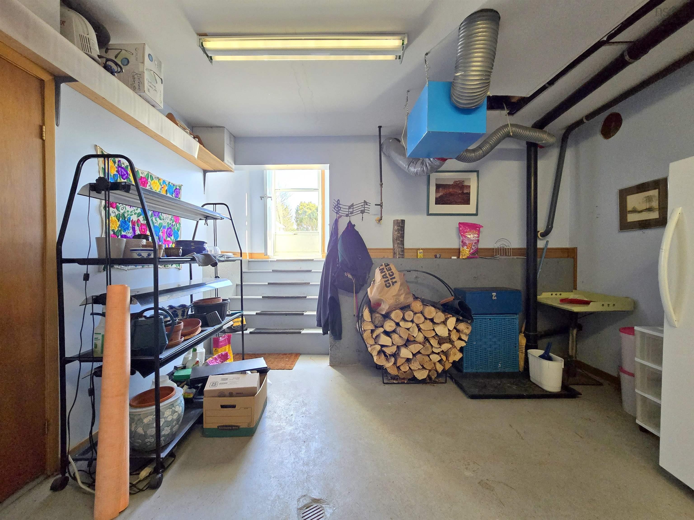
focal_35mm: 13
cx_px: 347
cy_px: 260
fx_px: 261
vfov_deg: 89.9
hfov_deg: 106.2
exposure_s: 1/60
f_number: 2.2
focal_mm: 2.2
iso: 320
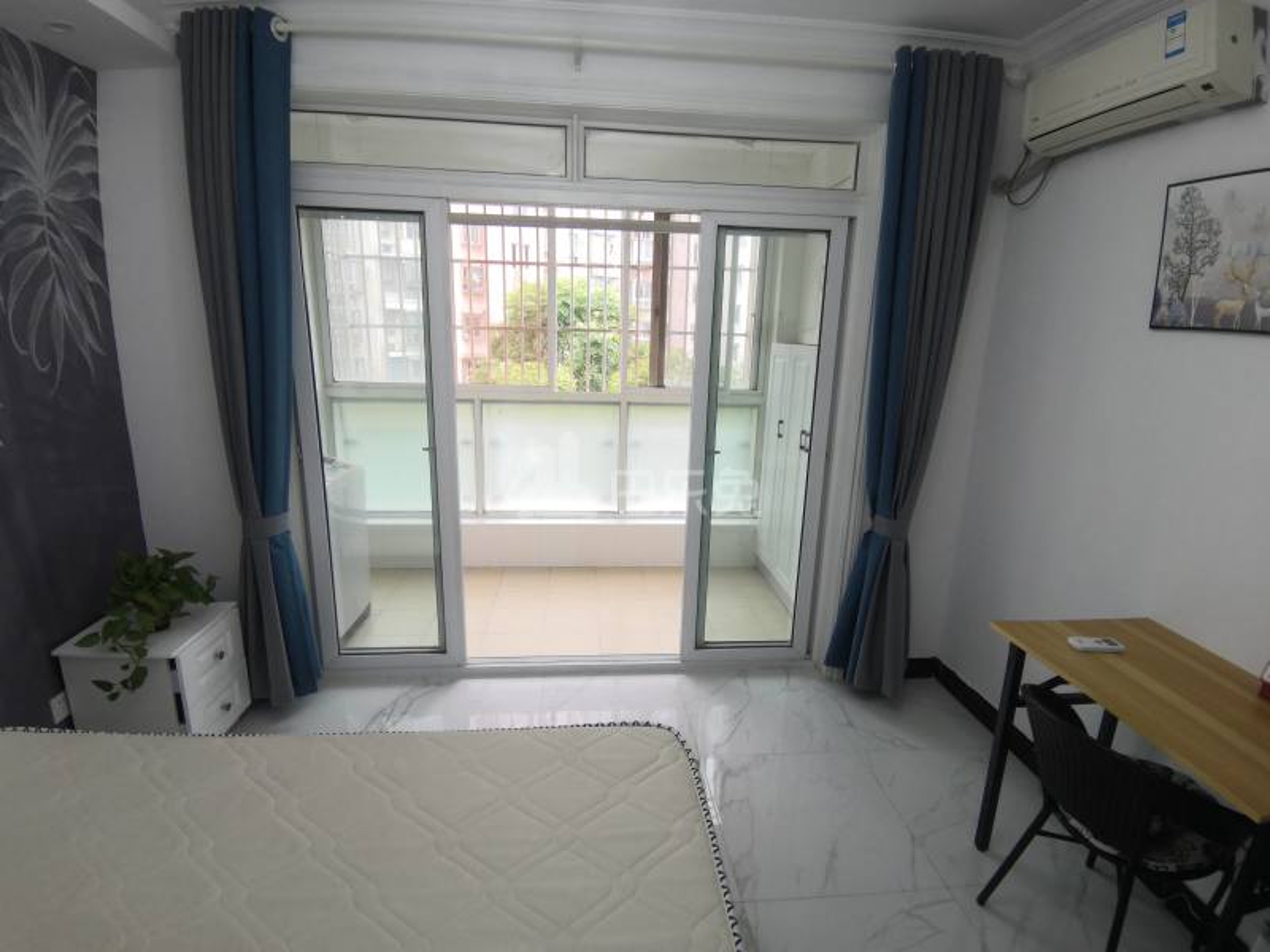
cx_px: 635
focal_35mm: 17
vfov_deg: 74.7
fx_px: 624
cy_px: 476
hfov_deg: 91.0
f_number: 2.2
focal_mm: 2.26
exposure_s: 1/50
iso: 80
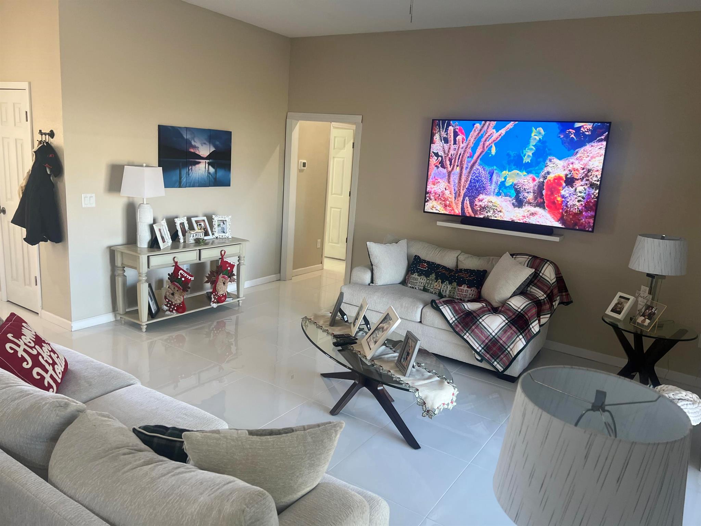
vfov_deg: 53.1
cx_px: 350
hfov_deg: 67.3
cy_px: 263
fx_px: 527
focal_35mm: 26
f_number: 1.5
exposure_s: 1/120
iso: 100
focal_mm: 5.7
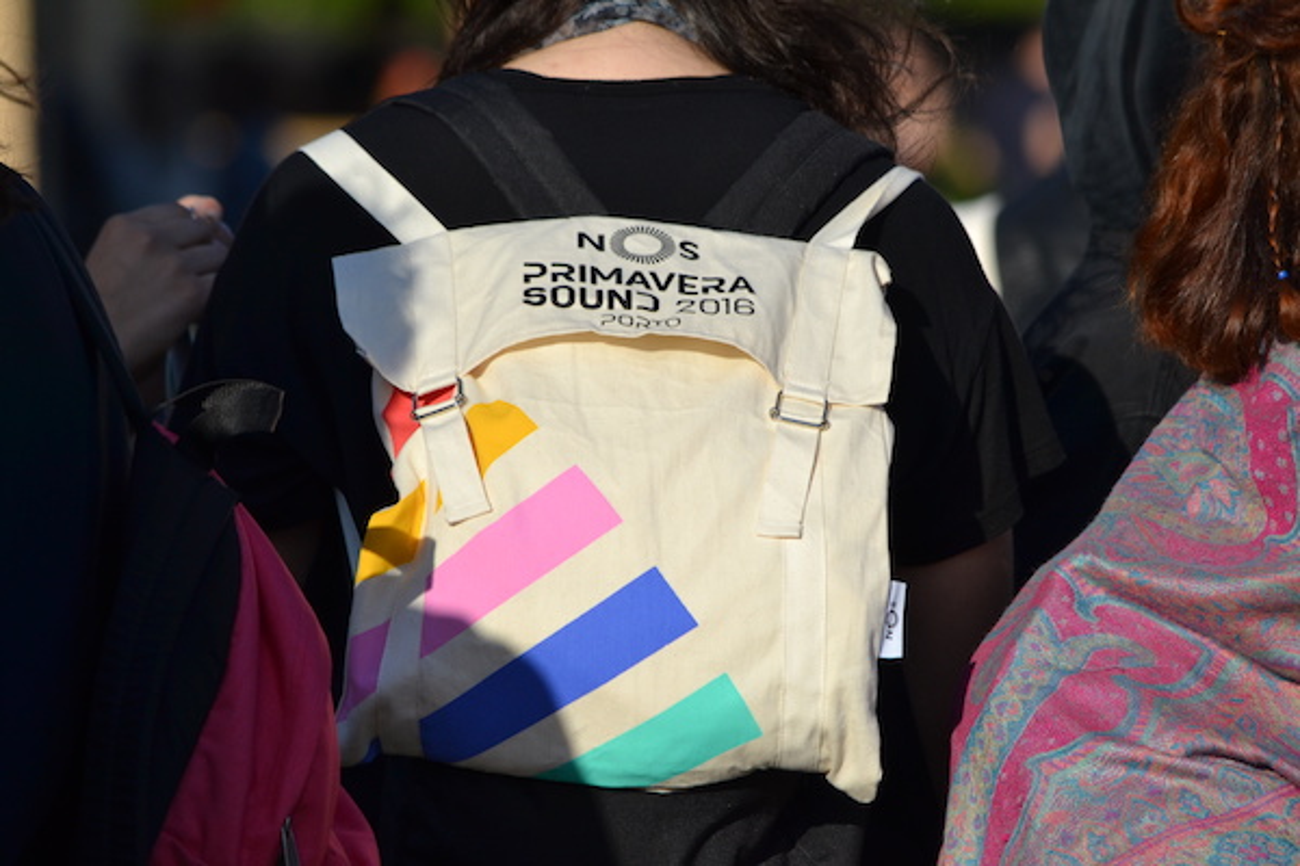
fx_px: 12999
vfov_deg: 3.8
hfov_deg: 5.7
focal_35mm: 360
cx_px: 650
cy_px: 433
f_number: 7.1
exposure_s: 1/2000
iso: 400
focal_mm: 240
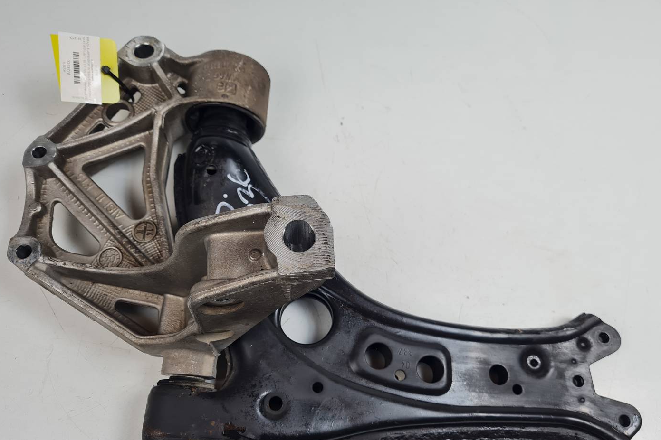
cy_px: 254
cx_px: 328
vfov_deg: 46.2
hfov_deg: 65.5
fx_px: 514
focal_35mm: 28
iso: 50
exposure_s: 1/330
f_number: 1.8
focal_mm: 5.4
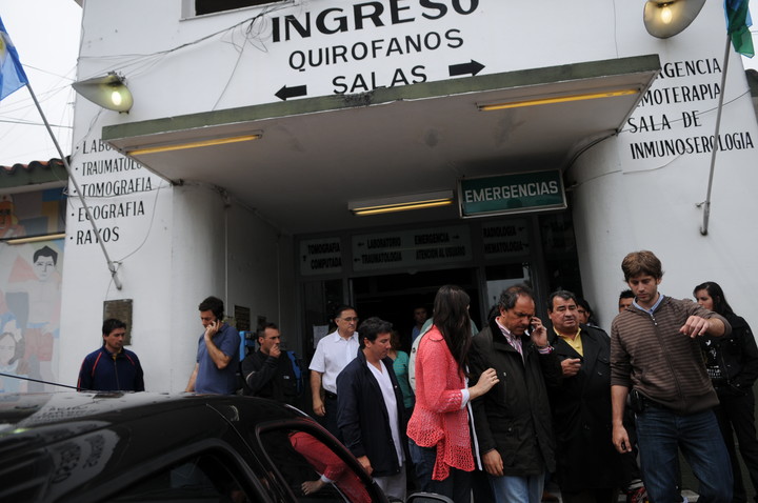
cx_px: 379
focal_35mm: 26
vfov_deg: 50.3
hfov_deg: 70.5
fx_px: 536
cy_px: 252
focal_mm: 17
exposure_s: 1/3200
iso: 250
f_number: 2.8
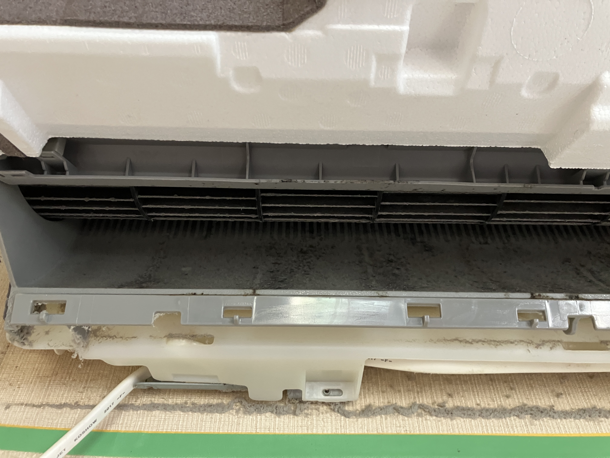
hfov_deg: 63.4
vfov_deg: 49.7
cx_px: 305
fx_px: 493
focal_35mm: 28
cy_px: 229
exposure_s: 1/50
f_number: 1.8
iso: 200
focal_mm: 3.99
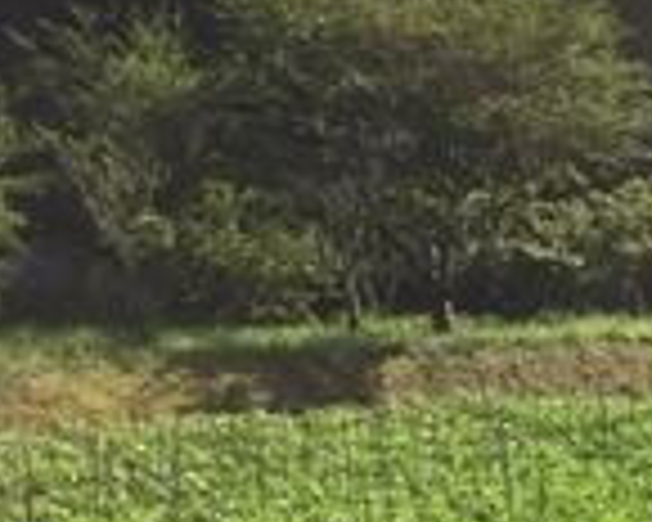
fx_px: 1814
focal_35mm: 94
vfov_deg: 16.3
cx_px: 863
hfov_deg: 18.8
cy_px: 320
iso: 32
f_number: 2.2
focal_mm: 4.15
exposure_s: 1/1319
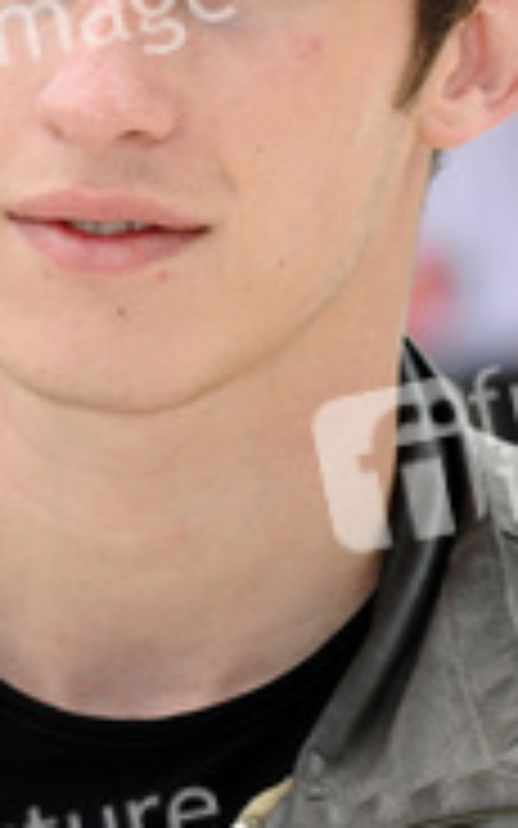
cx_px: 137
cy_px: 220
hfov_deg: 2.3
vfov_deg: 3.6
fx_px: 13171
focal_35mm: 583
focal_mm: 175
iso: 320
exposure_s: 1/250
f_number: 5.6
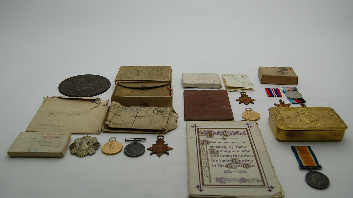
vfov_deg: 33.7
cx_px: 179
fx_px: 328
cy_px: 99
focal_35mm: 35
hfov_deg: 56.6
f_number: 5
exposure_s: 1/100
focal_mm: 22
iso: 400
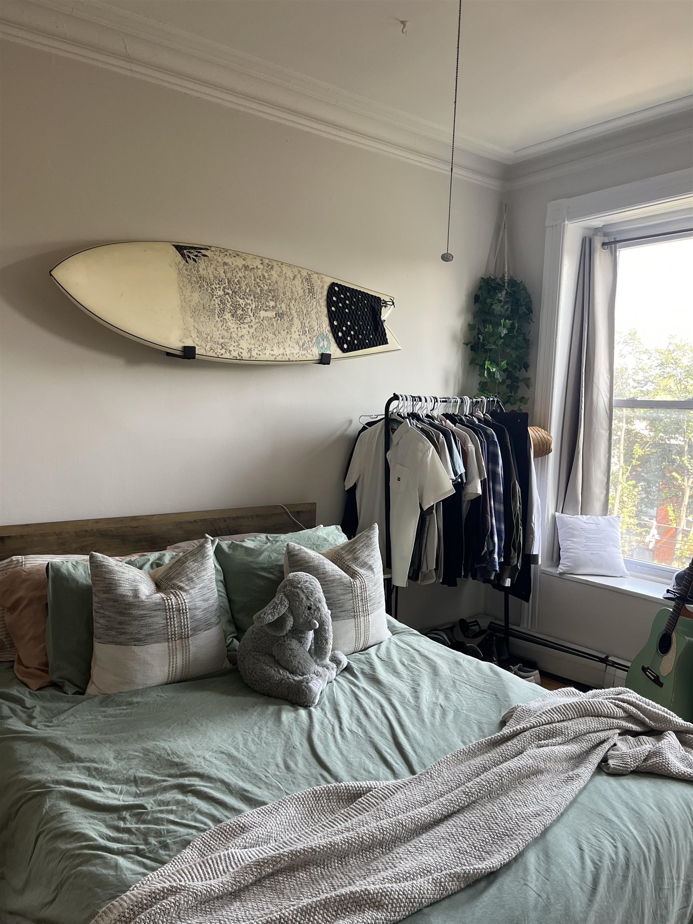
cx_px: 346
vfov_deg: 67.3
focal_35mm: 26
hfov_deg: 53.1
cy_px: 462
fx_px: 694
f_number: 1.6
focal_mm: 5.1
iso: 125
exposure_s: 1/112
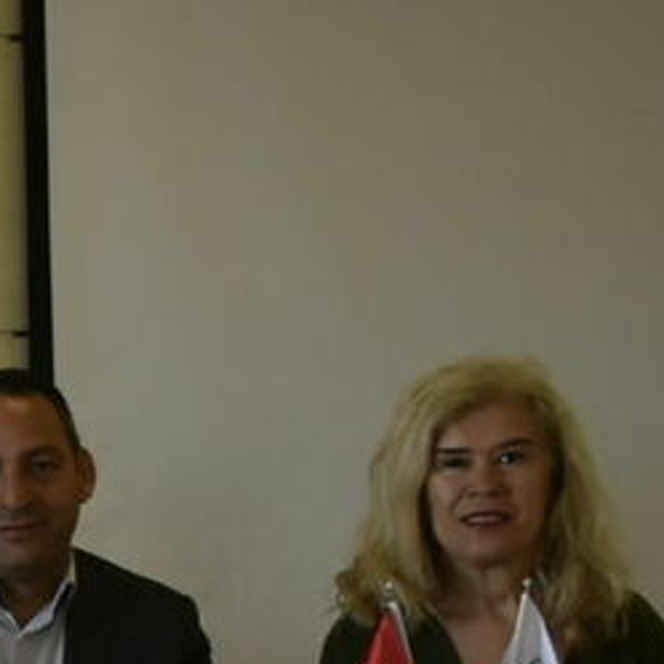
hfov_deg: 10.4
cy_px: 665
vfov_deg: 12.0
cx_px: -949
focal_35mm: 144
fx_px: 3125
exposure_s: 1/200
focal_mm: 22
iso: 800
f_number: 3.8
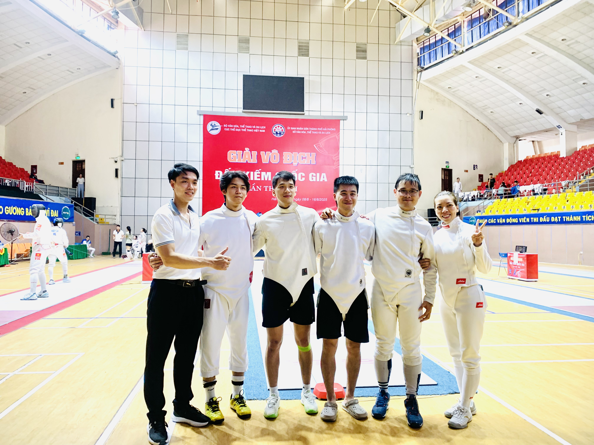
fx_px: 446
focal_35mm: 26
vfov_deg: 53.1
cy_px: 222
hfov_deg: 67.3
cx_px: 297
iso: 125
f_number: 1.8
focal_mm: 4.25
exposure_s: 1/50
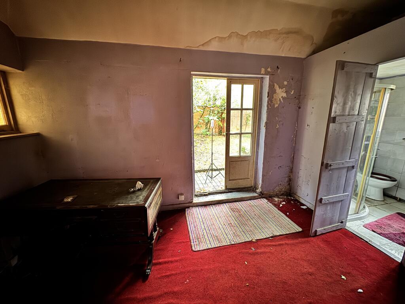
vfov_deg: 85.7
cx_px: 202
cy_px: 152
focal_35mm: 14
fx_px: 164
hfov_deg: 102.1
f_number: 2.2
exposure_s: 1/8
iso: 1250
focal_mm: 2.22
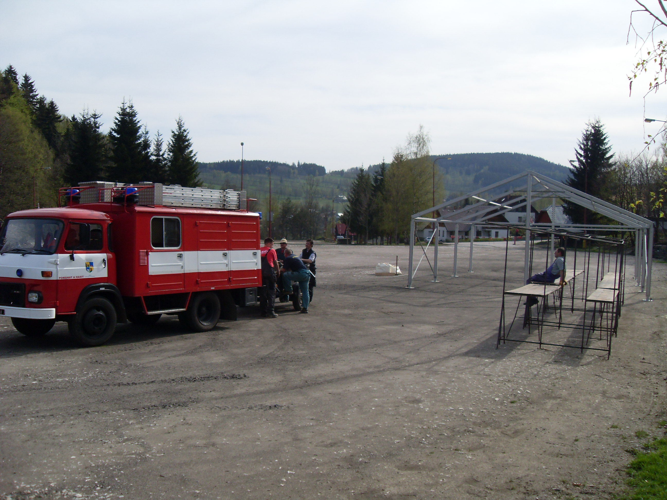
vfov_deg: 38.7
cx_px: 334
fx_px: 713
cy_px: 250
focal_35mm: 37
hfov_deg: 50.1
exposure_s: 1/250
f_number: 7
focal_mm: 6.3
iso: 80
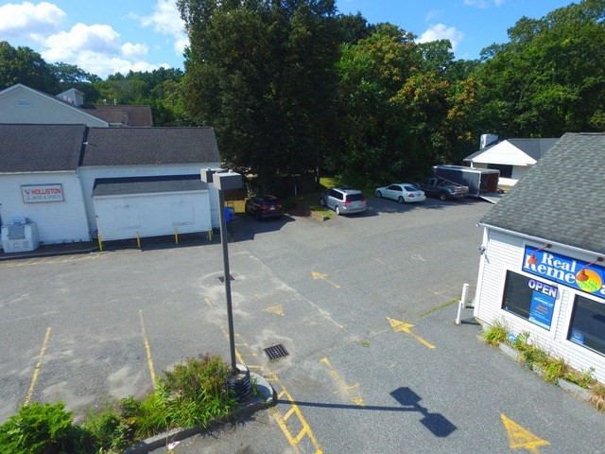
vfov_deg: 66.0
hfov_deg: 81.7
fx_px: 350
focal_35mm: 20
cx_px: 302
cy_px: 227
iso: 114
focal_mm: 3.61
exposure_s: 1/100
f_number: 2.8
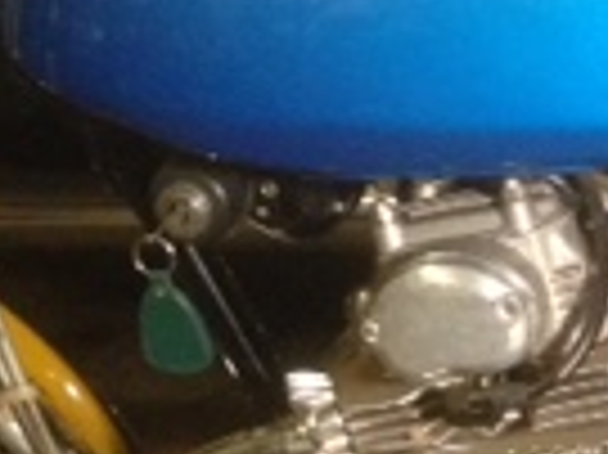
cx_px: 883
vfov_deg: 9.3
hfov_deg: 12.1
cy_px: 503
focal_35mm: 157
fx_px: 2755
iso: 320
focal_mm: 4.12
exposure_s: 1/15
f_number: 2.4
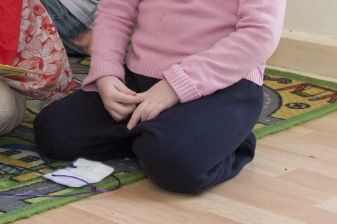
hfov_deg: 16.1
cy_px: -130
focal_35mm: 115
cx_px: -186
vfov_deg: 11.3
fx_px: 1075
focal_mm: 24
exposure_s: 1/50
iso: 500
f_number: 4.5
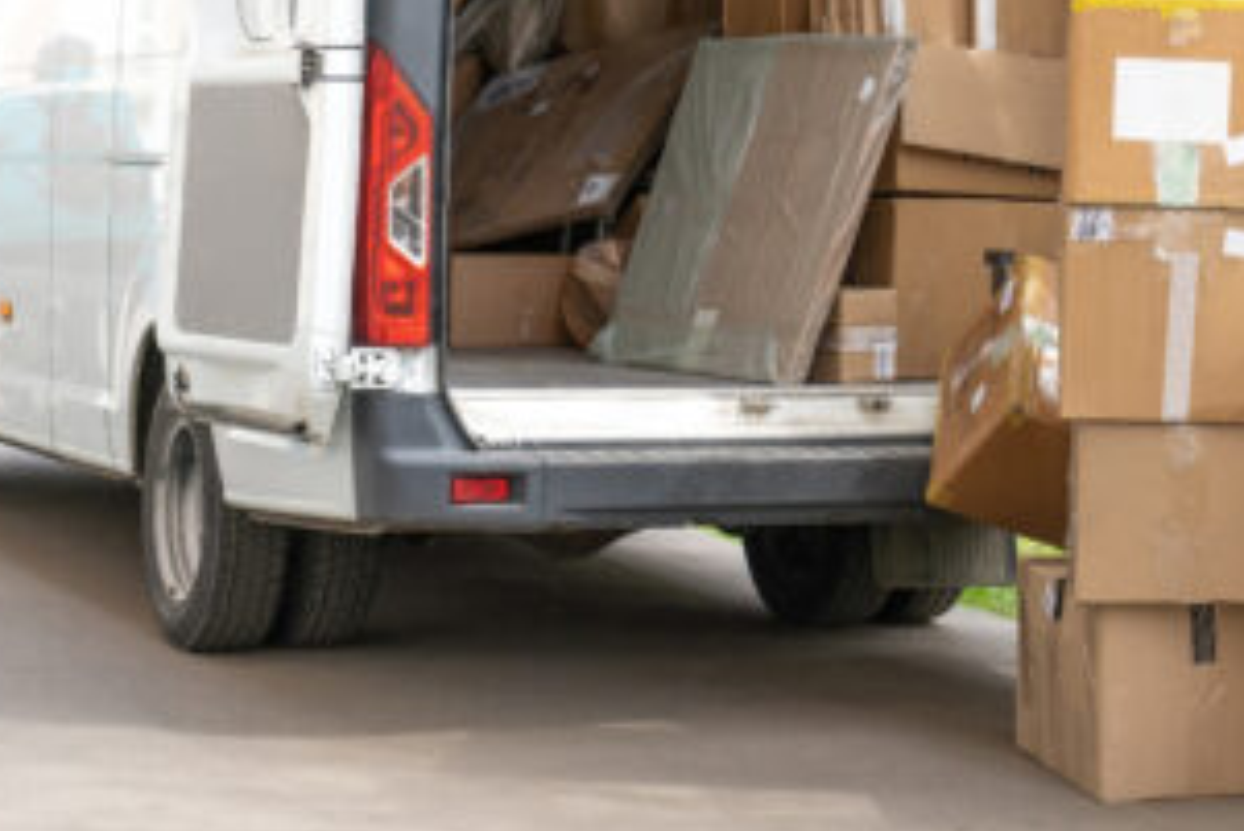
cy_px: 225
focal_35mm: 102
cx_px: 897
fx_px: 3526
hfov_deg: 19.9
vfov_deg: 13.4
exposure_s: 1/800
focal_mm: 60
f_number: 4
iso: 250
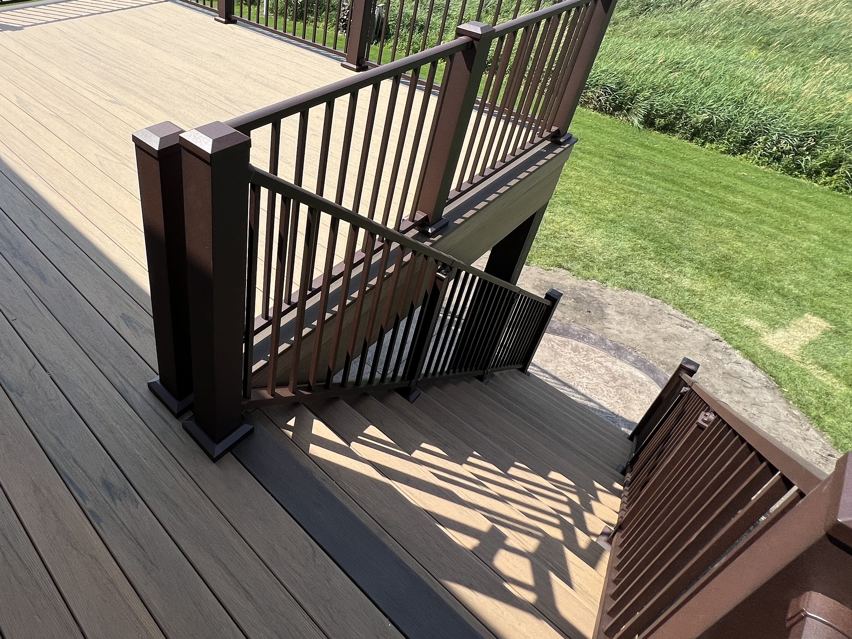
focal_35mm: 21
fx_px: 517
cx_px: 258
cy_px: 211
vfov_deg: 61.8
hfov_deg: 75.5
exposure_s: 1/1167
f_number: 1.8
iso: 32
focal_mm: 1.57
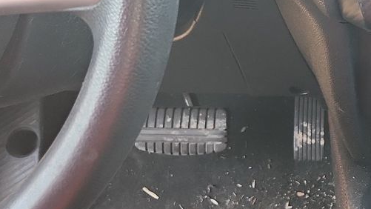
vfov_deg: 15.0
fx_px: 787
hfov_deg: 23.6
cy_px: 35
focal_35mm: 80
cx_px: 472
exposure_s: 1/59
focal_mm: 5.4
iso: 217
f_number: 1.8
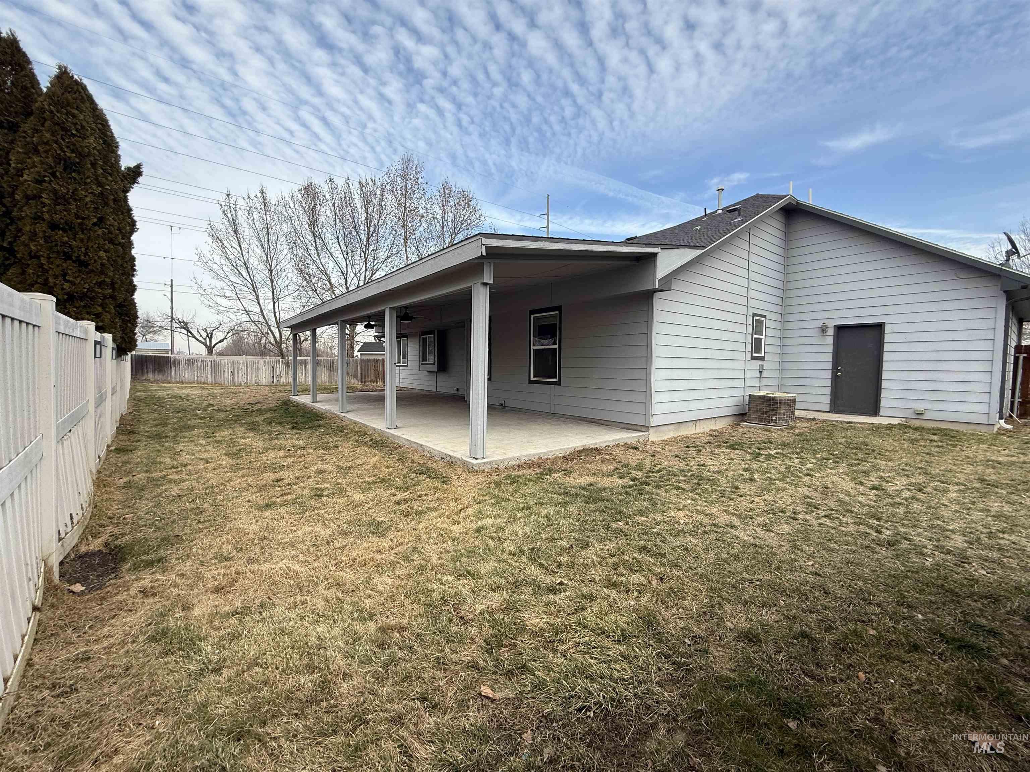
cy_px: 386
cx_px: 515
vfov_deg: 85.7
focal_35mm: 14
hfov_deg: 102.1
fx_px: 417
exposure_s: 1/403
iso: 50
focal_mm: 2.22
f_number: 2.2
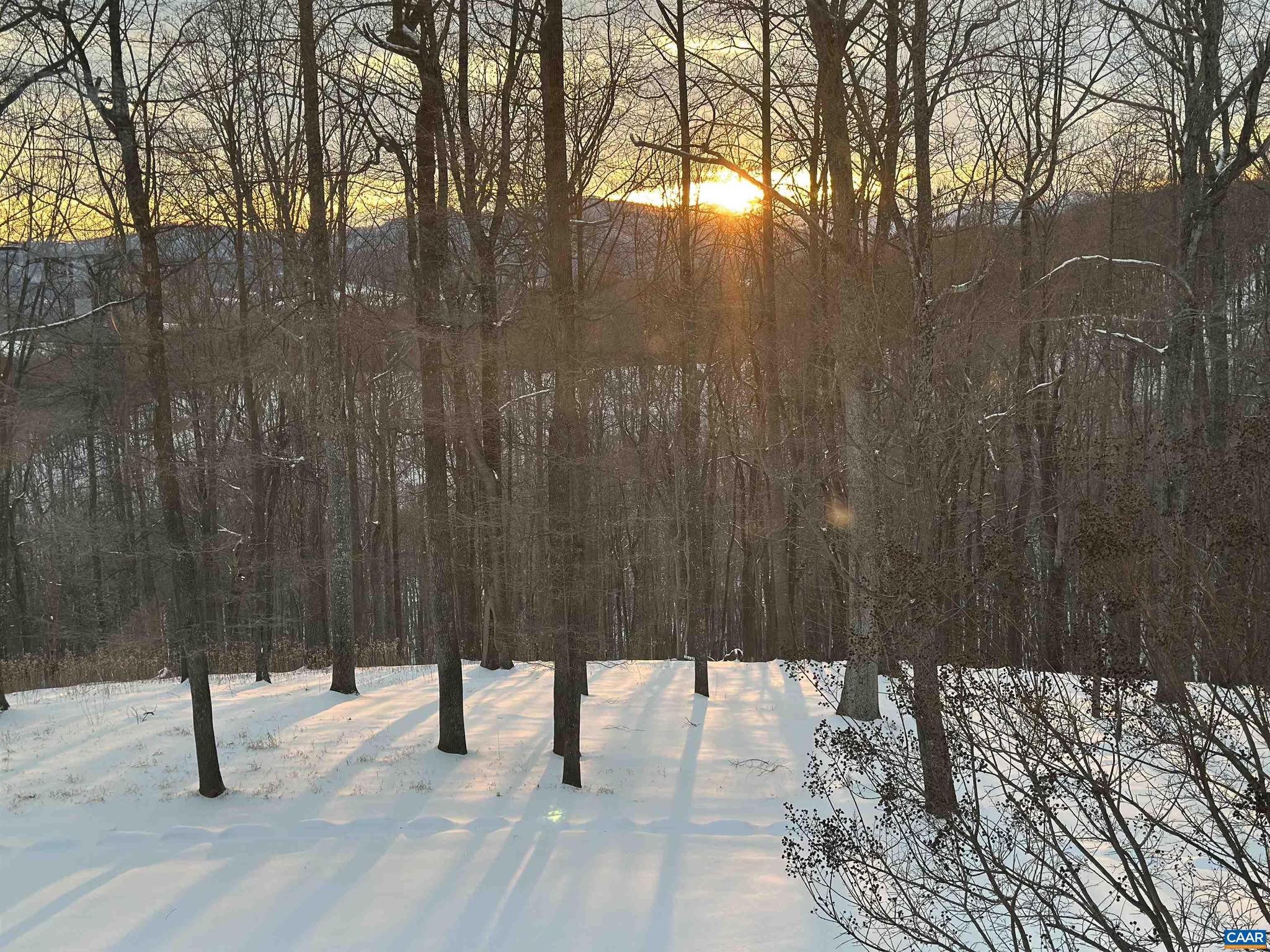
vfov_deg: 30.3
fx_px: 1761
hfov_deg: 39.7
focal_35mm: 48
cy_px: 476
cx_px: 635
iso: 100
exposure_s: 1/60
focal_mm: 6.86
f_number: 1.78
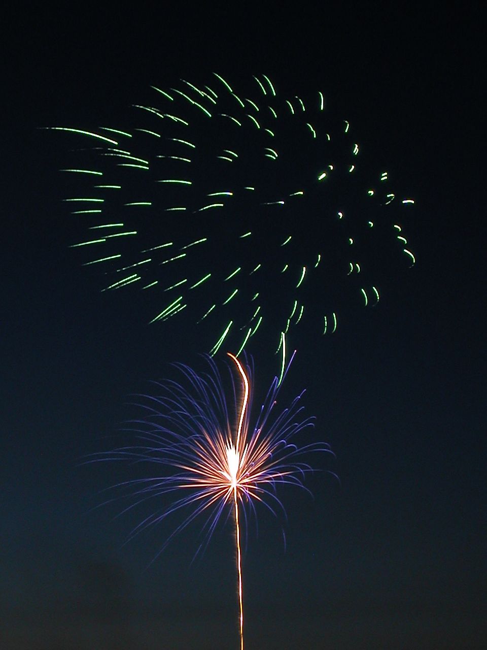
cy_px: 325
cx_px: 244
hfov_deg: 40.7
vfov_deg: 52.6
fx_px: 657
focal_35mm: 35
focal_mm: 8.9
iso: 100
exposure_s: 4
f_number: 8
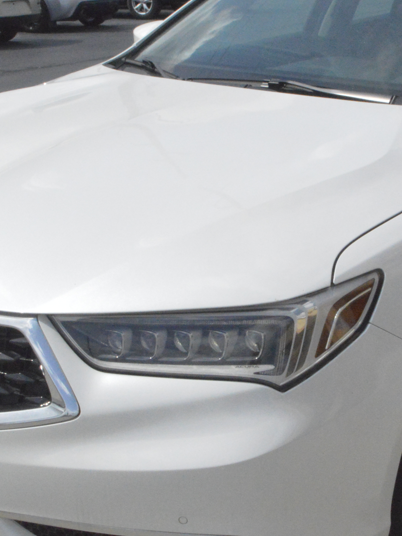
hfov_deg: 23.5
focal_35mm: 62
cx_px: 280
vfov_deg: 31.2
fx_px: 960
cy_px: 271
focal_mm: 20
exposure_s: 1/2000
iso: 6400
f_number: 22
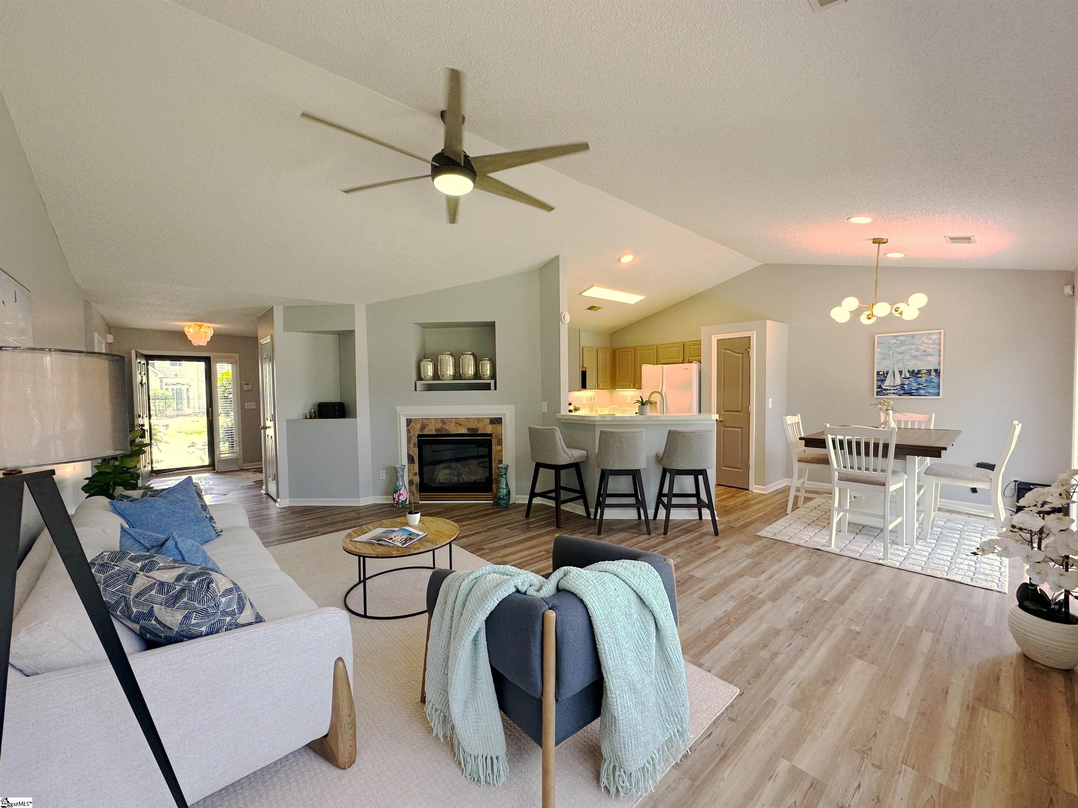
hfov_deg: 102.1
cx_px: 539
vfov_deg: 85.7
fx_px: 436
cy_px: 404
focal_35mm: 14
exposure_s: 1/120
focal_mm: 2.22
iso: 125
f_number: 2.2
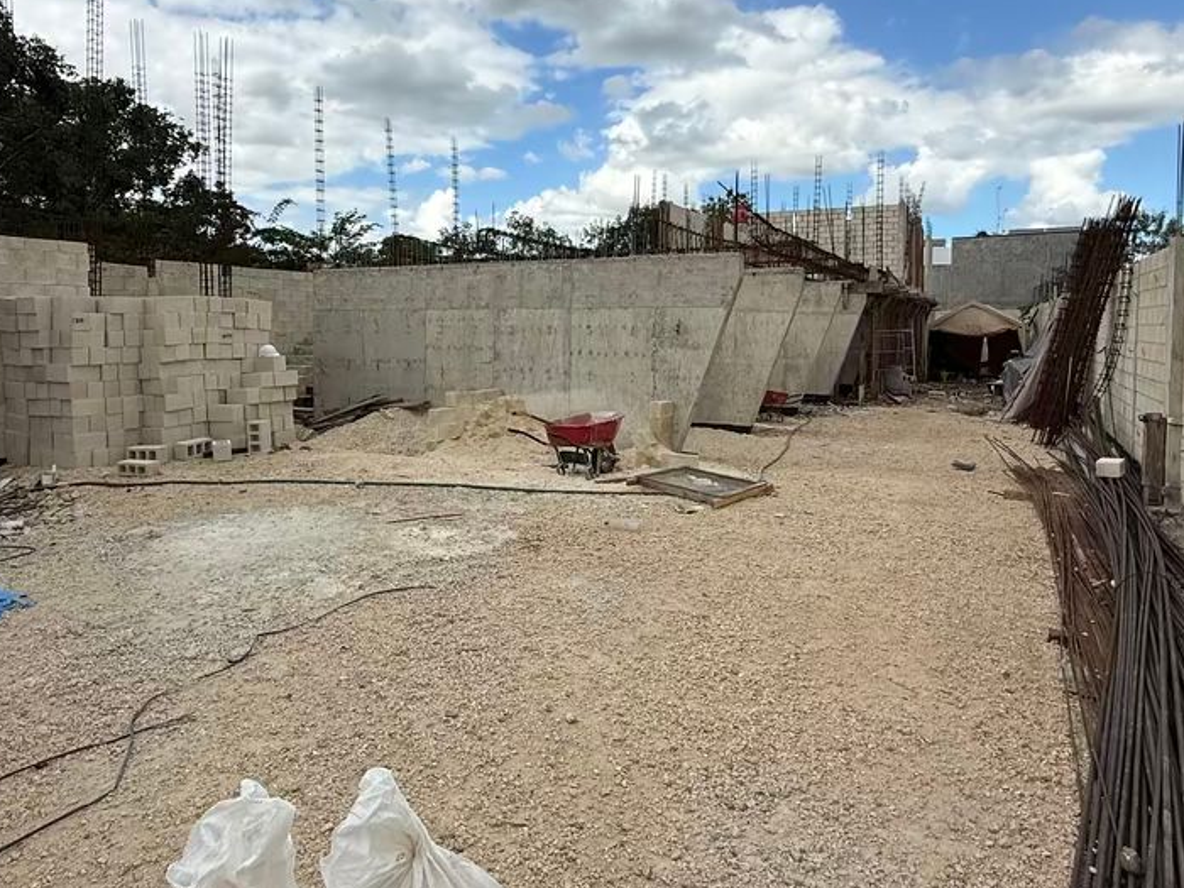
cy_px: 360
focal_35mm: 24
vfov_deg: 56.4
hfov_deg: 71.4
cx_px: 529
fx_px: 821
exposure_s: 1/1901
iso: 50
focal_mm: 2.22
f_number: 2.2
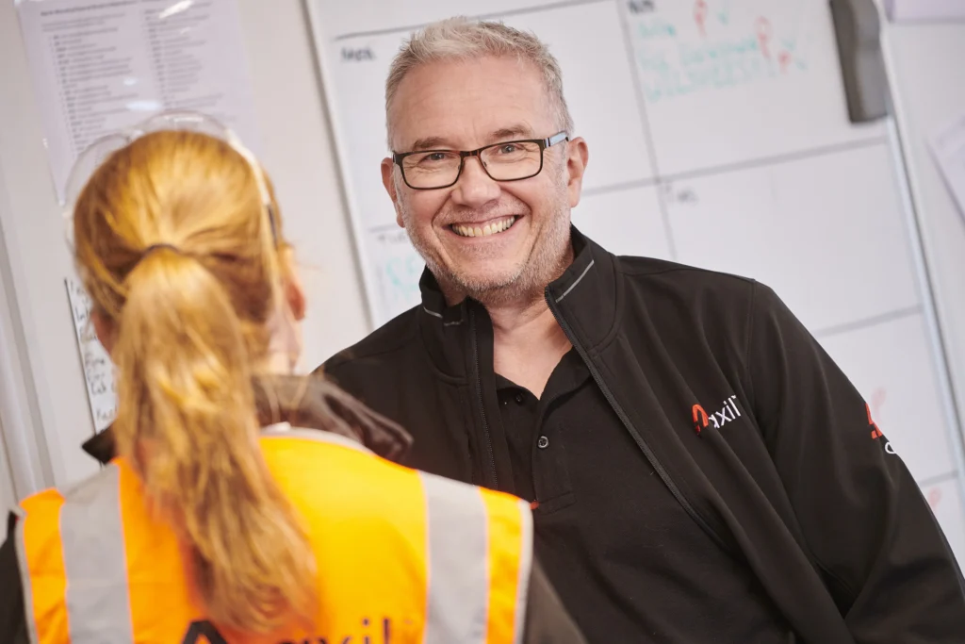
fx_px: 5093
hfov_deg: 10.8
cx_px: 482
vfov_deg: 7.2
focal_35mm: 190
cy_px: 322
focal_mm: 190
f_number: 4
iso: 3200
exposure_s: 1/200
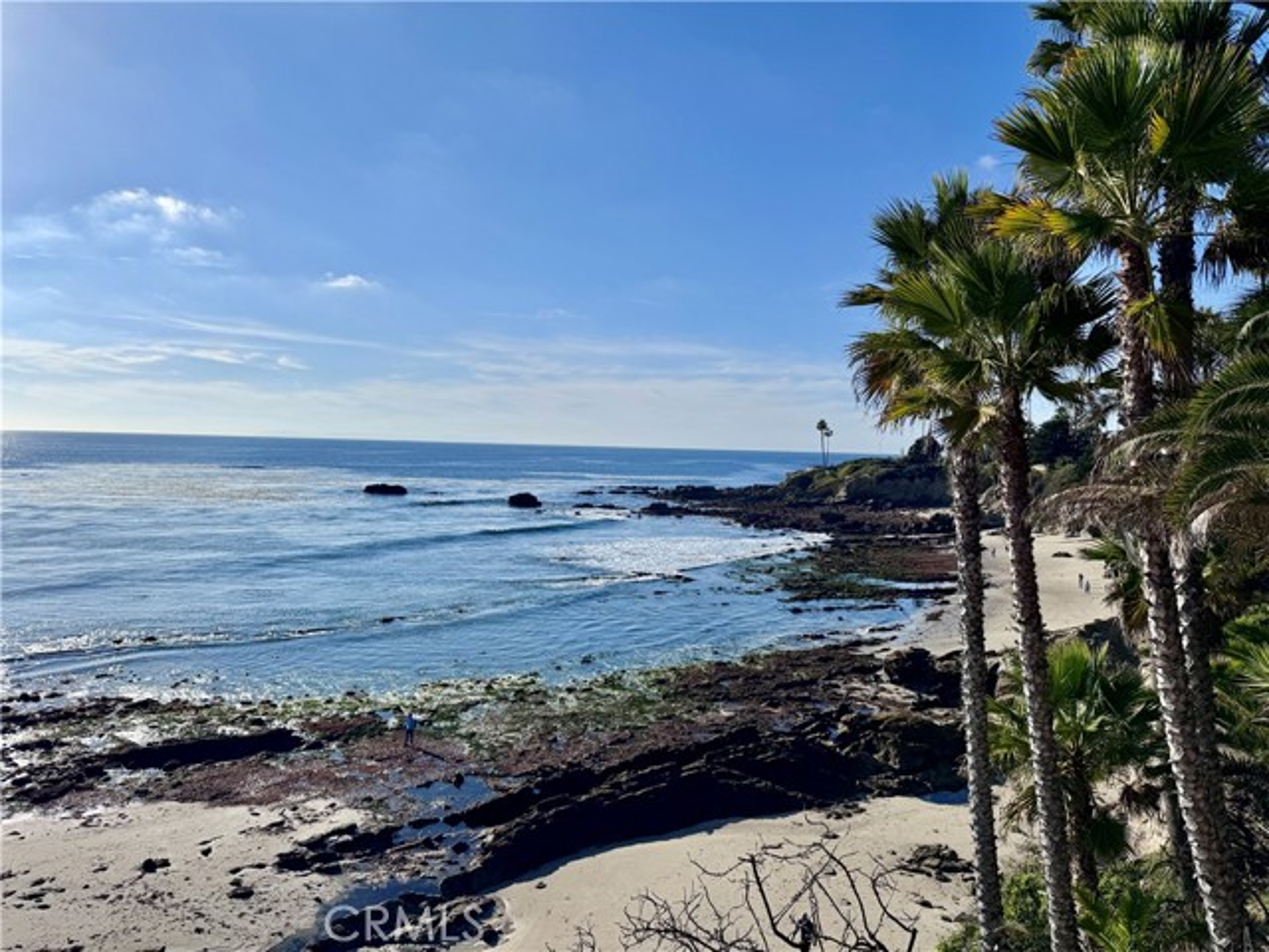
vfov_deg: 56.8
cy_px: 476
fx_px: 880
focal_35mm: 24
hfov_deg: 71.6
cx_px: 634
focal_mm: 6.76
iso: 64
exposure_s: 1/12346
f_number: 1.78
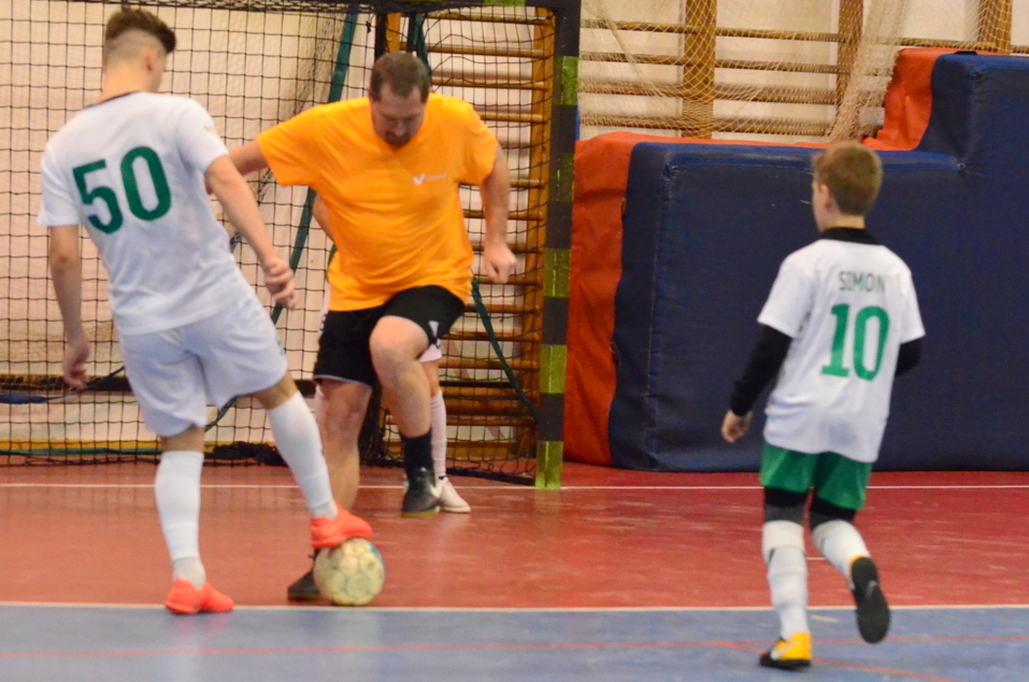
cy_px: 335
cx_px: 519
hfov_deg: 11.5
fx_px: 5096
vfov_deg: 7.7
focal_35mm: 179
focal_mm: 95
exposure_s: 1/640
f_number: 5
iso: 6400
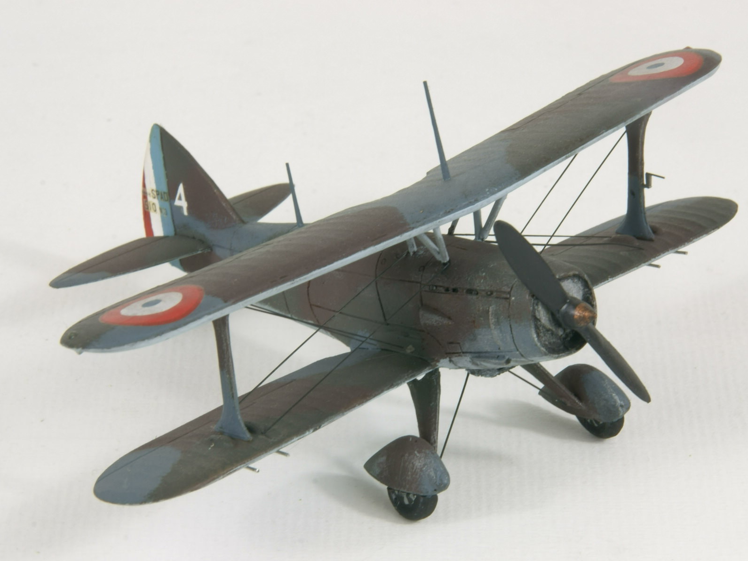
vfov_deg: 7.1
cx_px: 398
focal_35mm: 209
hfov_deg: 9.5
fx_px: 4515
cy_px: 290
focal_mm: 120
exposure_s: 2
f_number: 29
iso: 80
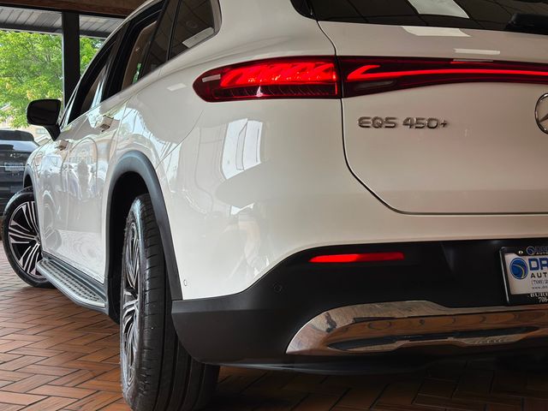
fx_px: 760
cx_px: 274
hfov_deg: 39.7
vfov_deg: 30.3
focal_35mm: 48
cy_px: 206
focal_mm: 6.86
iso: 80
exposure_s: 1/980
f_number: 1.78
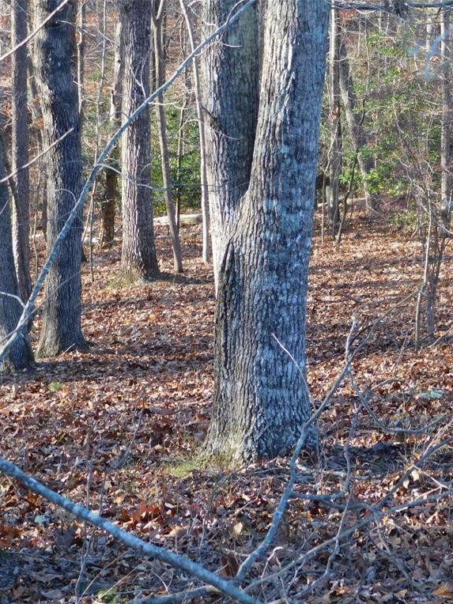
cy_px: 303
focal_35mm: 122
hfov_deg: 12.1
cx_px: 365
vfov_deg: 16.1
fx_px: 2129
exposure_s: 1/60
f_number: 4.5
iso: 200
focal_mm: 16.1
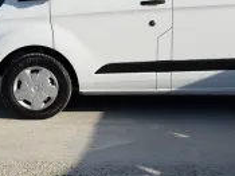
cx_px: 180
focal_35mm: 99
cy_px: 20
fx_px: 672
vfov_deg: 14.8
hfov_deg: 19.7
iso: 64
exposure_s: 1/7143
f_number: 1.78
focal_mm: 6.76
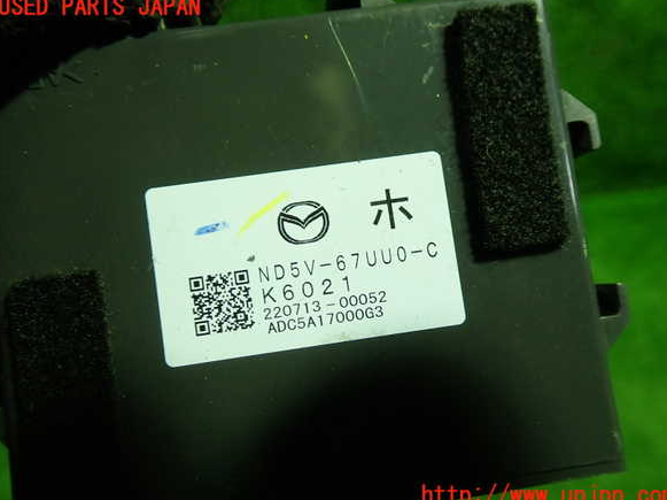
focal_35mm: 31
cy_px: 252
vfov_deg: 45.4
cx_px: 336
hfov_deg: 58.4
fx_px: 597
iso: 200
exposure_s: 1/50
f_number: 2.3
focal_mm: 5.4
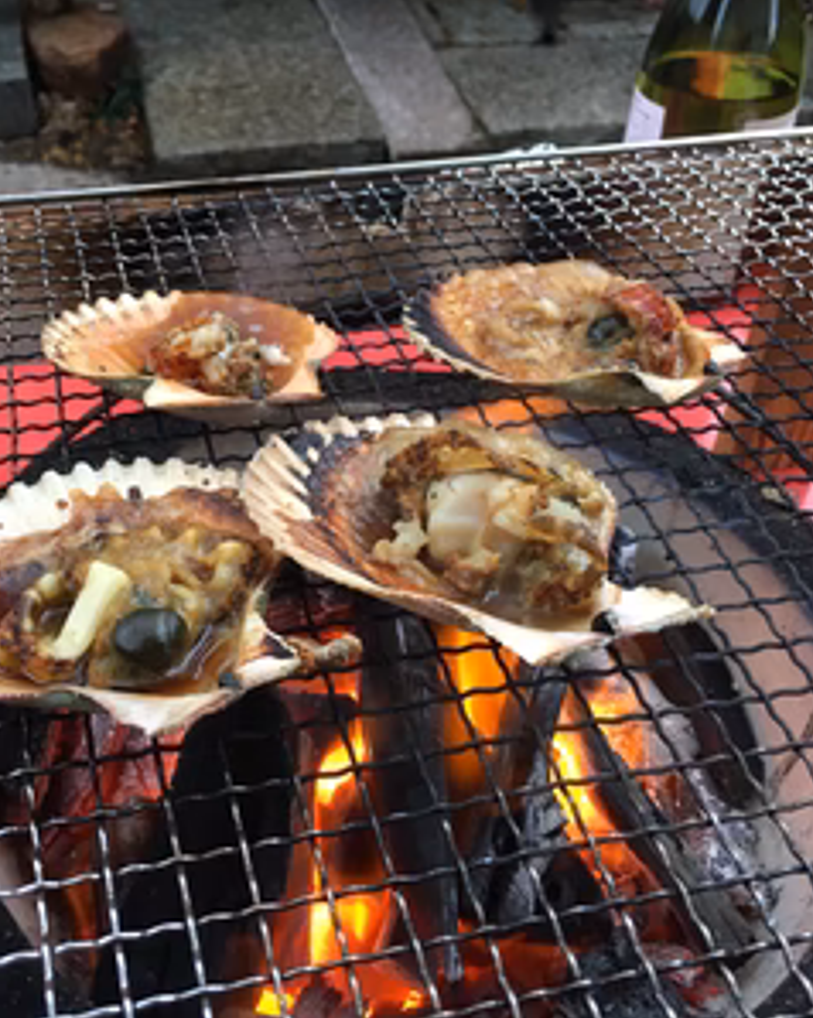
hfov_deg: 38.9
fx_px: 1144
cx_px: 307
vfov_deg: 48.0
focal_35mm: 38
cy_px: 509
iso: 25
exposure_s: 1/40
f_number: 2.2
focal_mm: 4.15
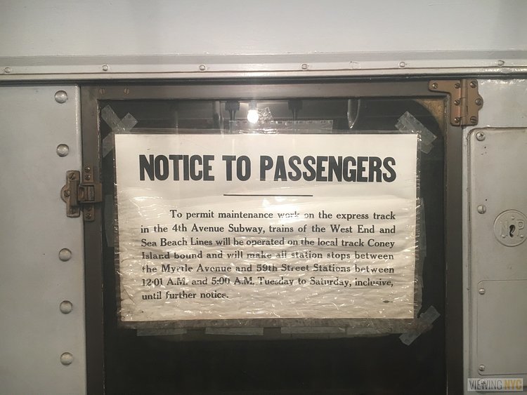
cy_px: 198
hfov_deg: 61.6
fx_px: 442
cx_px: 264
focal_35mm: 29
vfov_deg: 48.3
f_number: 2.2
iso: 80
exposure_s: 1/30
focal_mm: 4.15
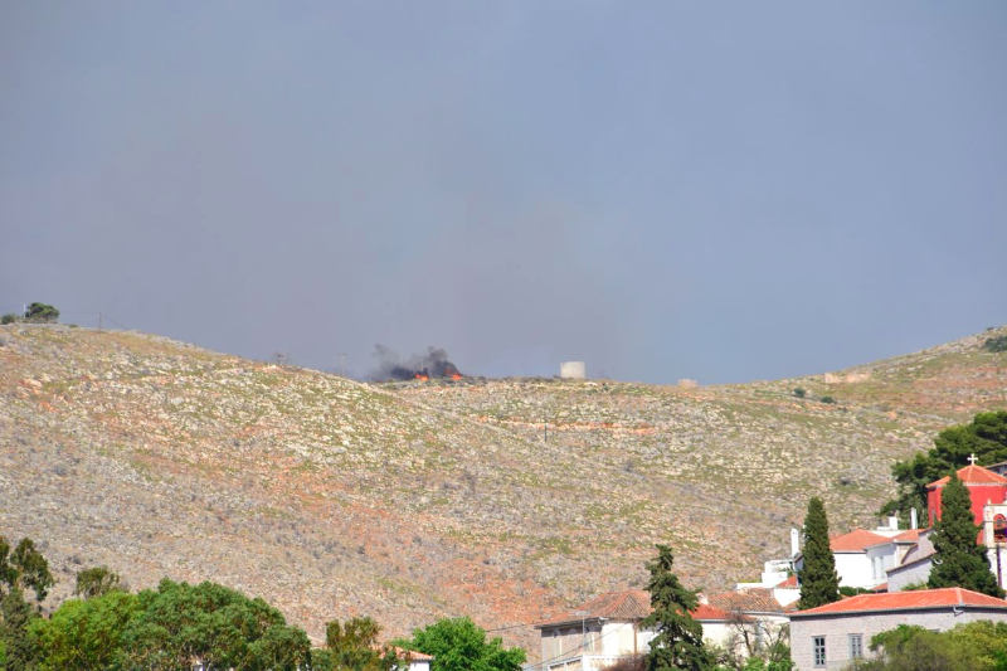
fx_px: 8389
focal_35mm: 300
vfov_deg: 4.6
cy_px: 336
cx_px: 504
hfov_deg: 6.9
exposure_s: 1/500
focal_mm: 200
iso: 250
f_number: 11
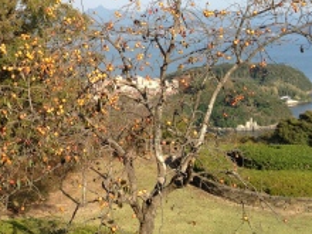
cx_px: 24
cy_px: 22
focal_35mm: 75
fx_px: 676
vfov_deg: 19.3
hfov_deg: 25.1
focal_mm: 4.13
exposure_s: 1/889
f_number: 2.4
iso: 50
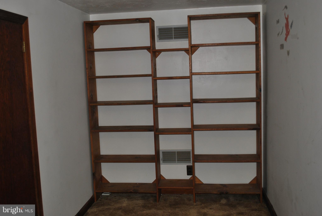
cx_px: 161
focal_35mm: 39
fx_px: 349
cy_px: 108
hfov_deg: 49.5
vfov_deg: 34.3
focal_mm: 26
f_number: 4.2
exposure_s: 1/60
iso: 200
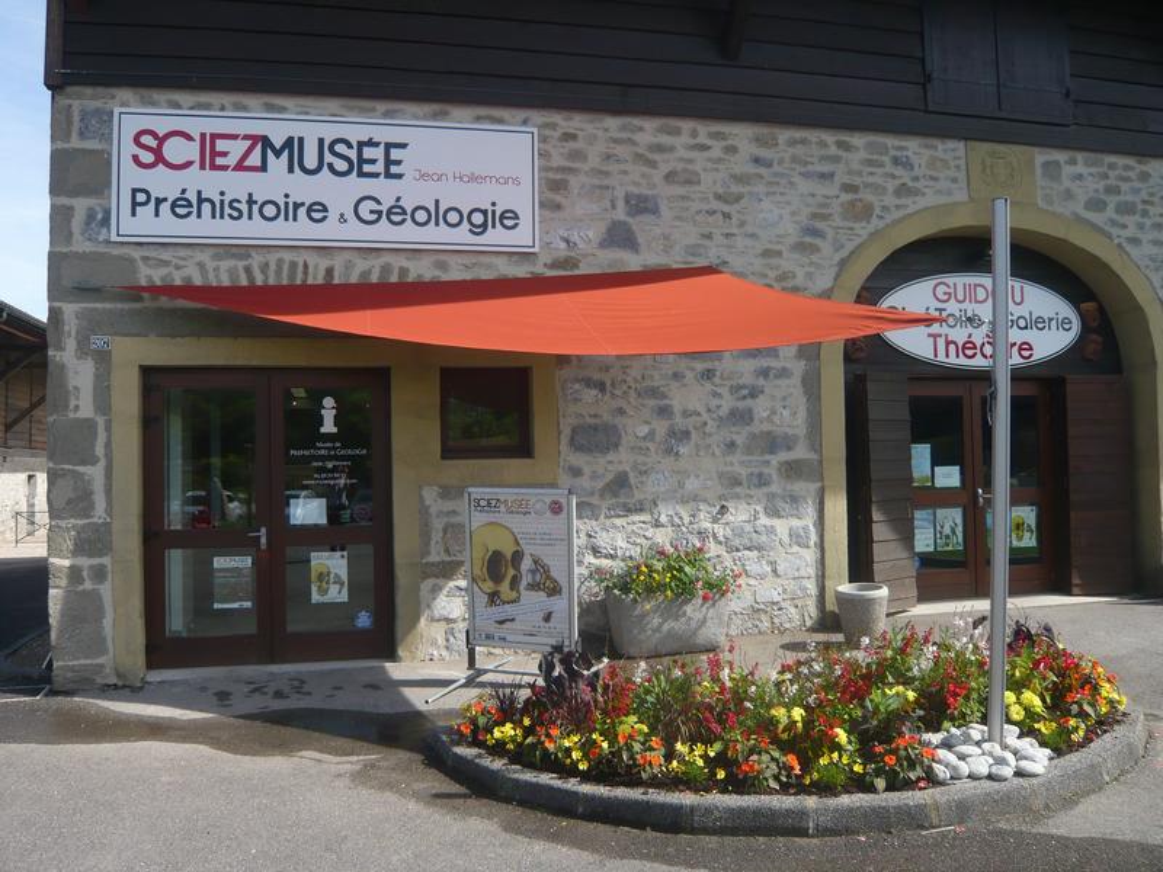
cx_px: 582
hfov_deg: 63.4
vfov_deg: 49.7
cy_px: 436
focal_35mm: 28
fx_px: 941
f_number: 8
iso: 100
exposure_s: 1/125
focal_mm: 4.6
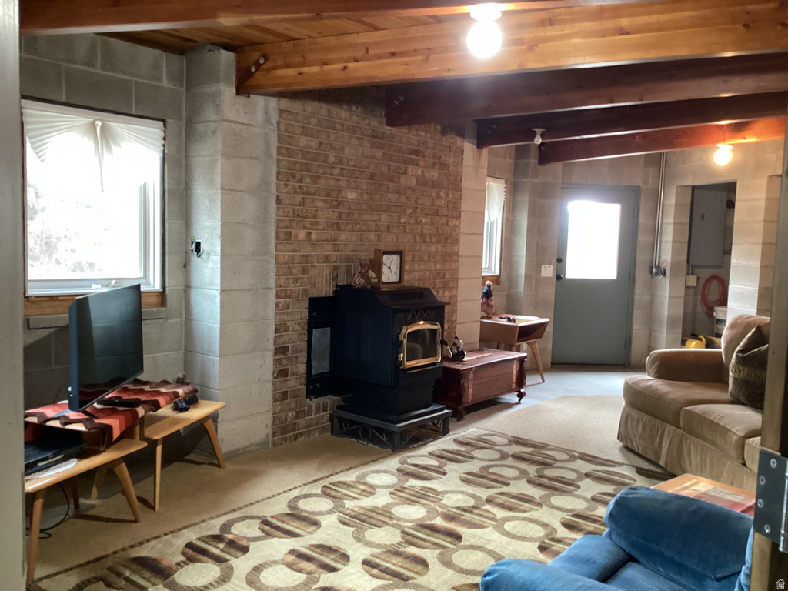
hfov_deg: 58.4
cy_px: 296
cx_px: 394
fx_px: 706
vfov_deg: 45.4
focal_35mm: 31
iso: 320
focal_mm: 3.3
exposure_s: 1/30
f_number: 2.4
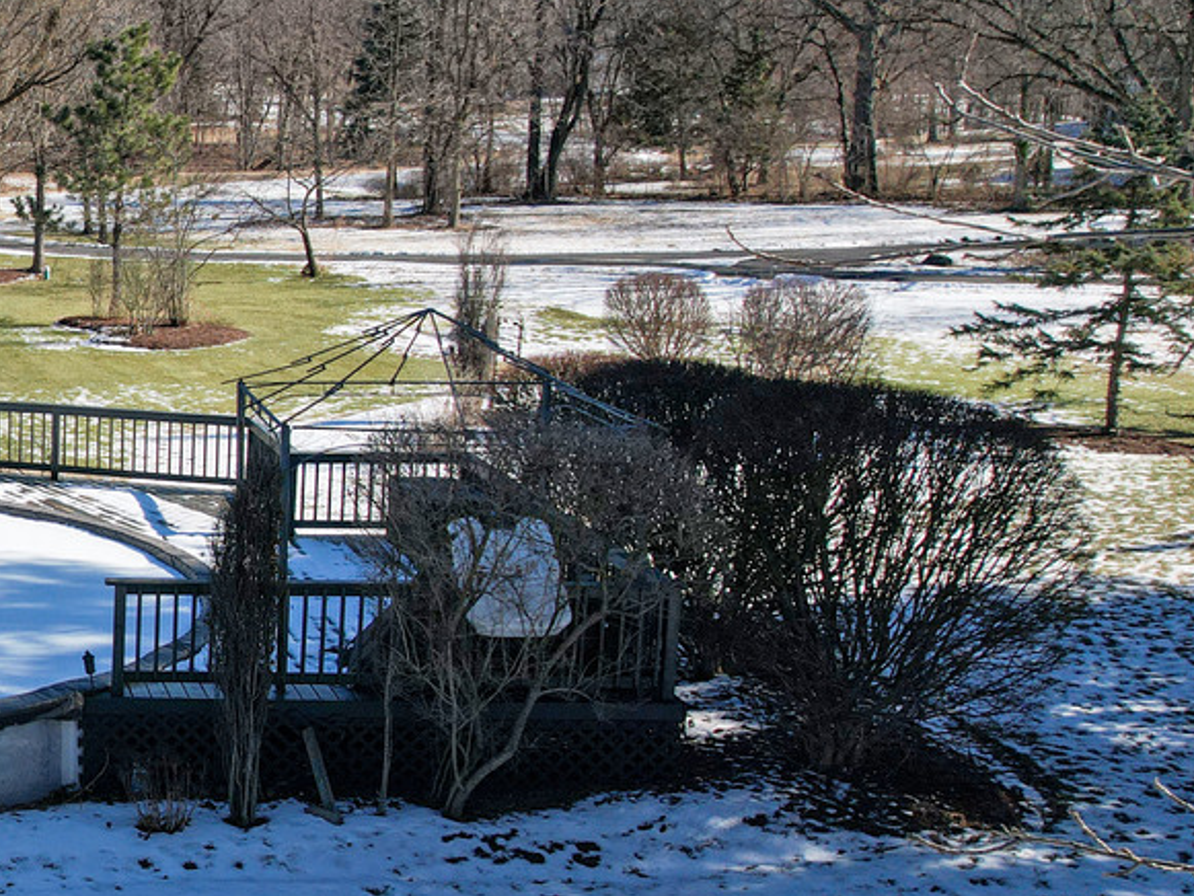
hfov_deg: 27.8
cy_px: 503
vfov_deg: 24.8
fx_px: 2035
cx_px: -308
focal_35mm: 59
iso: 150
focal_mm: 8.38
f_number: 2.8
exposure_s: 1/725
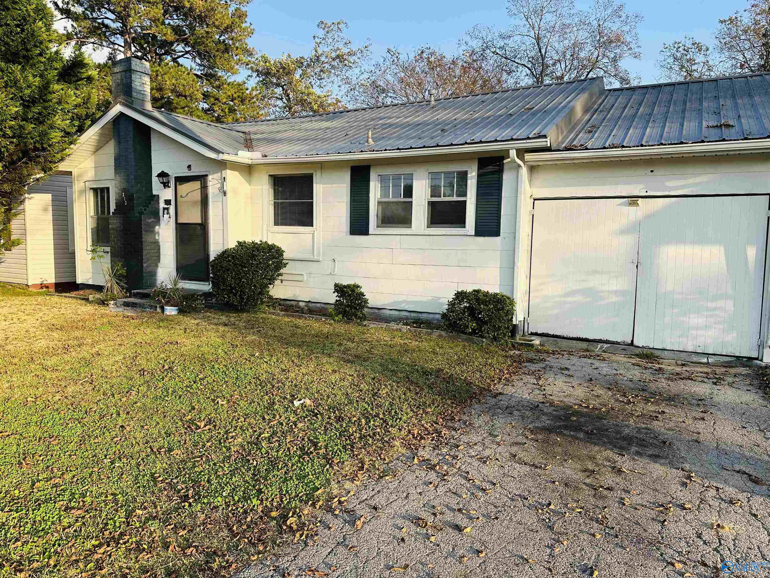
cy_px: 289
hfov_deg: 71.6
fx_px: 534
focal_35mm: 24
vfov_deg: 56.8
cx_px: 385
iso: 80
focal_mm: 6.86
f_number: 1.78
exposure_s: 1/1473
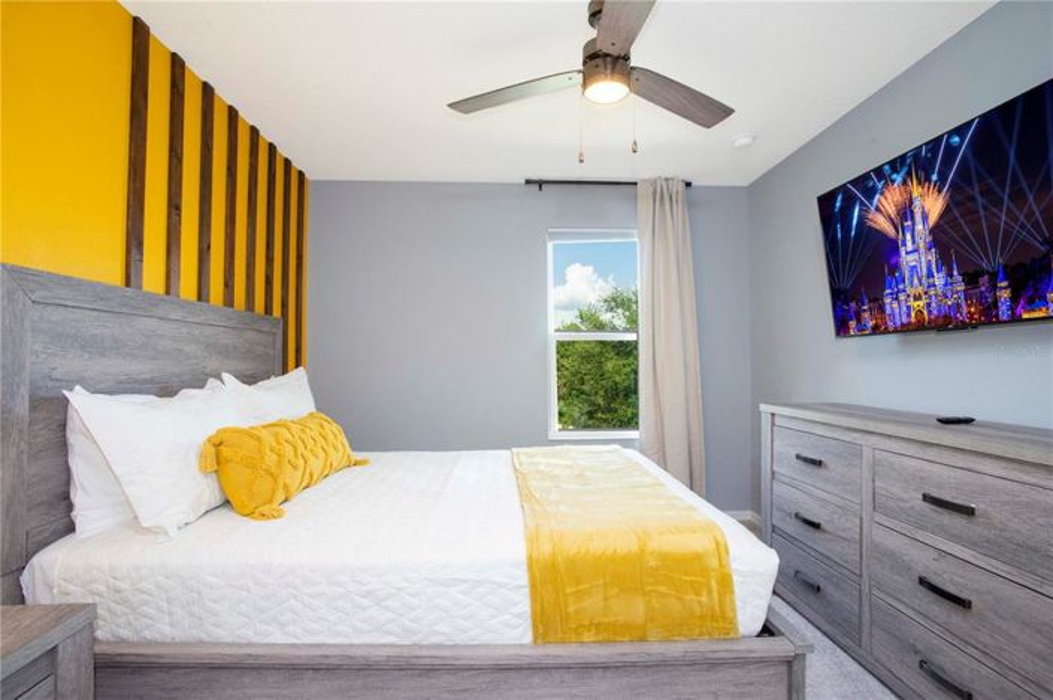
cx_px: 526
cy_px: 350
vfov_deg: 70.4
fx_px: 497
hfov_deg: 93.3
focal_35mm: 17
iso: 1000
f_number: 14
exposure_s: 1/13
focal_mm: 17
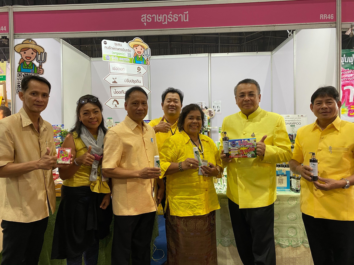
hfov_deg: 67.3
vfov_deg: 53.1
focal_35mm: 26
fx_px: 266
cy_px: 132
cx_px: 177
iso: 125
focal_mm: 4.25
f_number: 1.8
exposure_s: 1/50
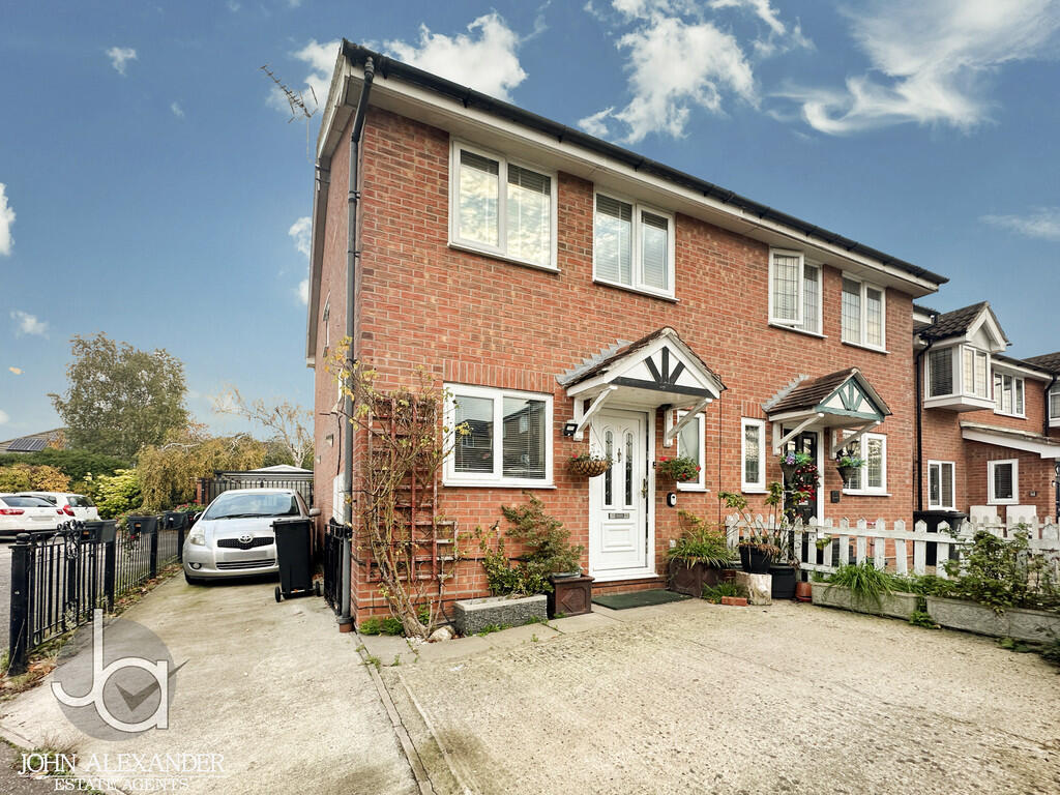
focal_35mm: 14
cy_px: 398
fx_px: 429
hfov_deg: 102.1
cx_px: 530
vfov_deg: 85.7
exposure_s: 1/99
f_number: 2.2
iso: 64
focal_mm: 2.22
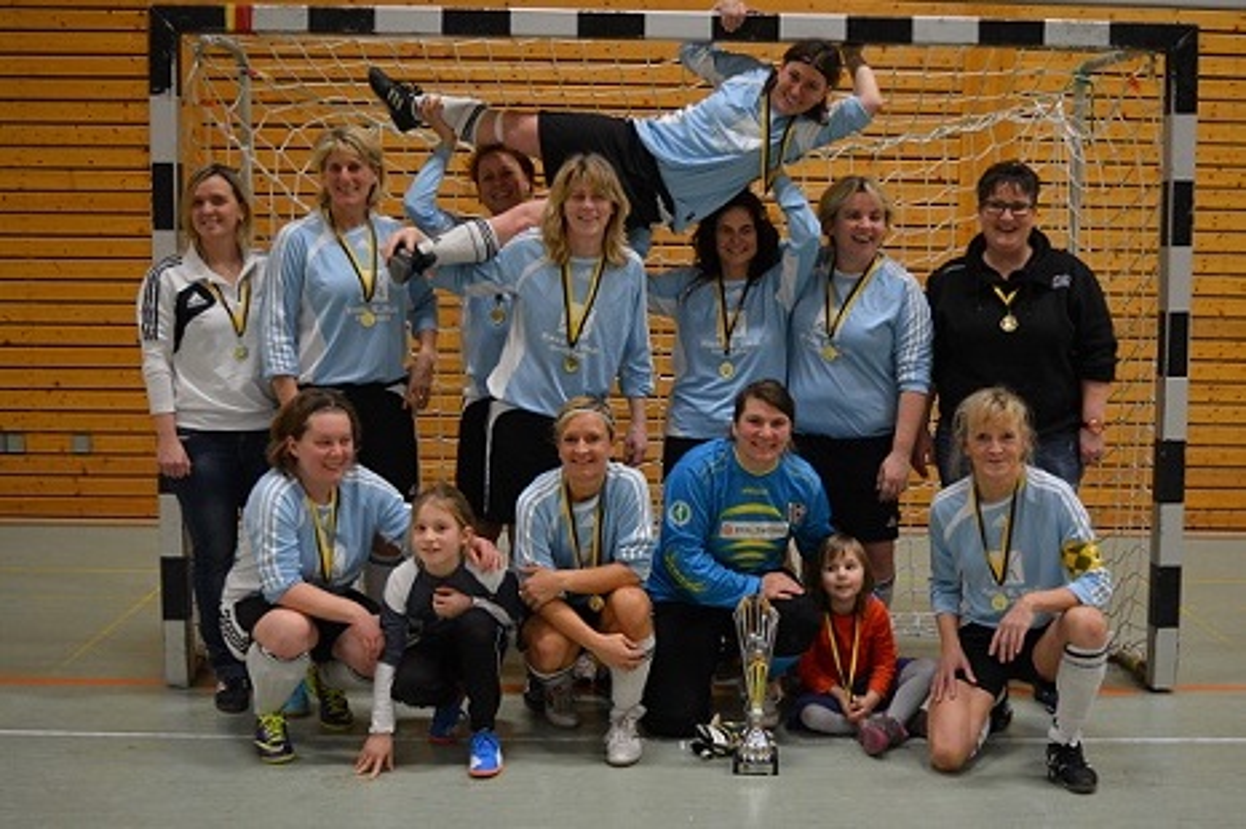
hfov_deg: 48.0
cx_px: 623
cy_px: 414
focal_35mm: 40
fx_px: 1401
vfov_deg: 33.0
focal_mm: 27
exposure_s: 1/125
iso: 1600
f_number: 4
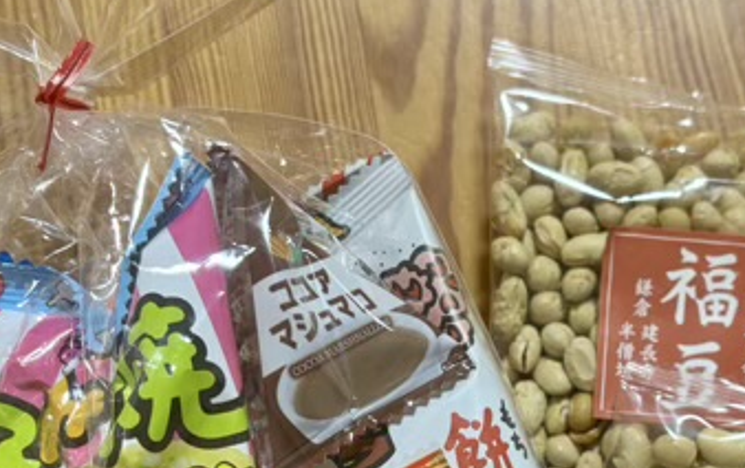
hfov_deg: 35.1
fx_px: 1158
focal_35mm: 57
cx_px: 522
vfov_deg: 22.1
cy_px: 445
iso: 200
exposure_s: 1/50
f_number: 1.6
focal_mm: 5.96
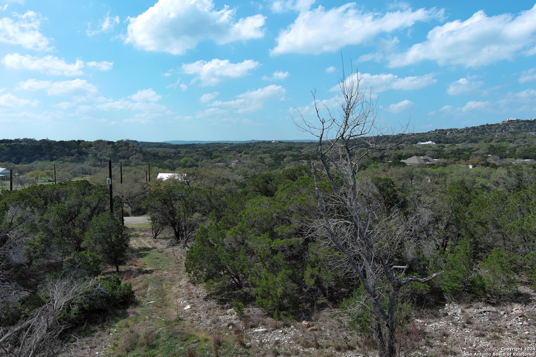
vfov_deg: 45.0
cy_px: 178
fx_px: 432
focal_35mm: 29
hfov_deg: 63.7
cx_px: 268
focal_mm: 10.57
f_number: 2.8
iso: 101
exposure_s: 1/1799
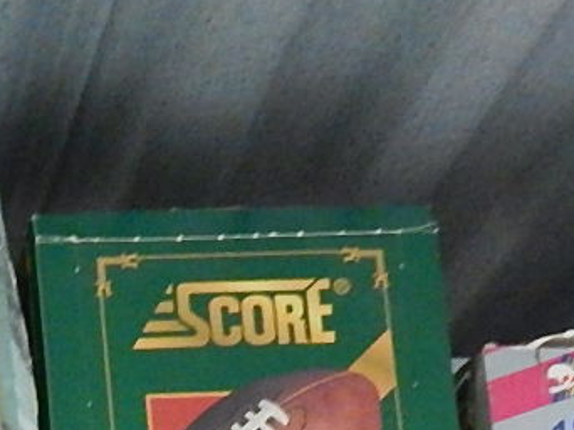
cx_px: -230
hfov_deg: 17.5
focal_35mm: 103
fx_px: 1707
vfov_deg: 12.4
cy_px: 909
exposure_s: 1/8
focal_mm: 4
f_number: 3
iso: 800
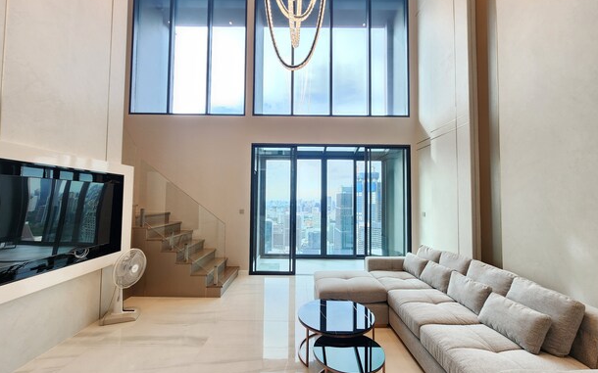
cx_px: 298
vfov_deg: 78.6
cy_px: 189
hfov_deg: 105.3
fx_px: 228
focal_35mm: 14
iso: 80
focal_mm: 2.2
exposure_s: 1/100
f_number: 2.2
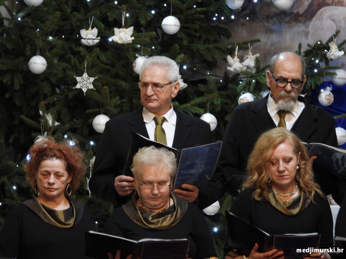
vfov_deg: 3.7
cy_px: 130
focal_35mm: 400
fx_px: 3998
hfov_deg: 5.0
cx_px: 173
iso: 800
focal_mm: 71.9
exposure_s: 1/13
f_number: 5
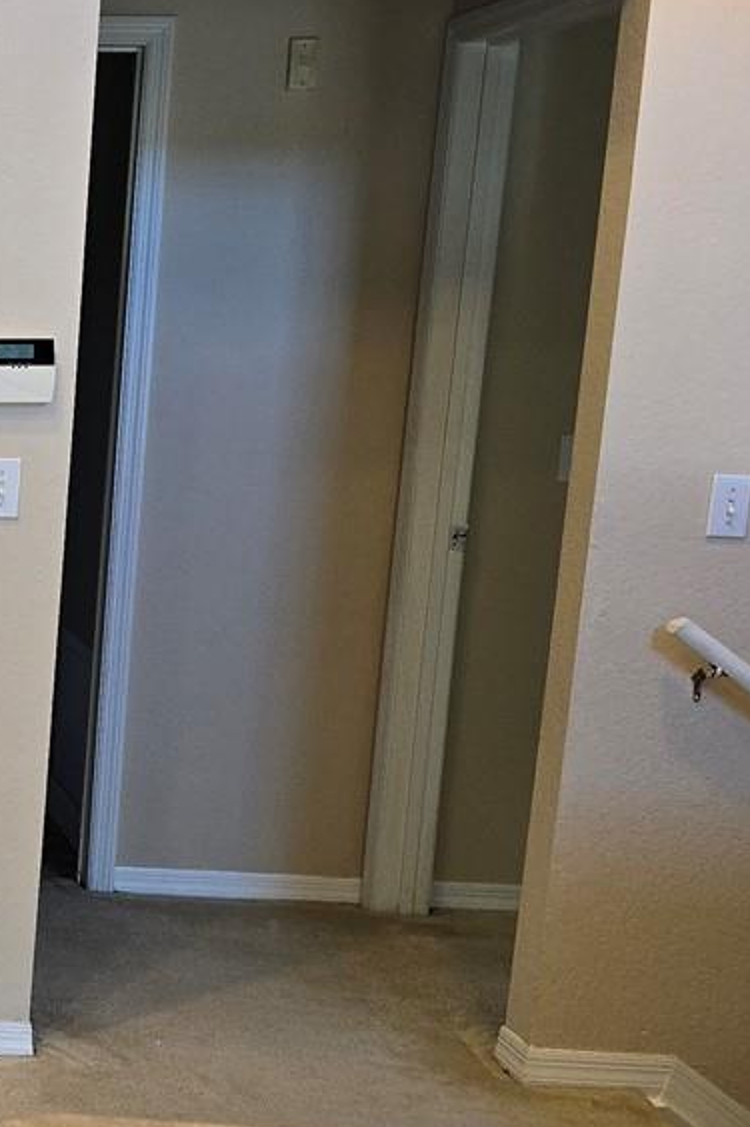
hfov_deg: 17.1
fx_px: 2126
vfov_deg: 29.7
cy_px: 583
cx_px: -526
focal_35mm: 68
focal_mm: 6.3
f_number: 1.7
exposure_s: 1/40
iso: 100
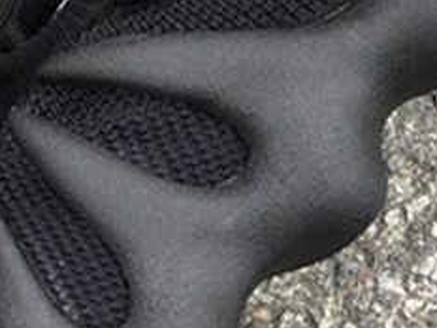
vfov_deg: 6.2
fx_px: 3017
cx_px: -266
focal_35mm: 239
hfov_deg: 8.1
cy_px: 179
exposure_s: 1/120
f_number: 2.4
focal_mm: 6
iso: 16
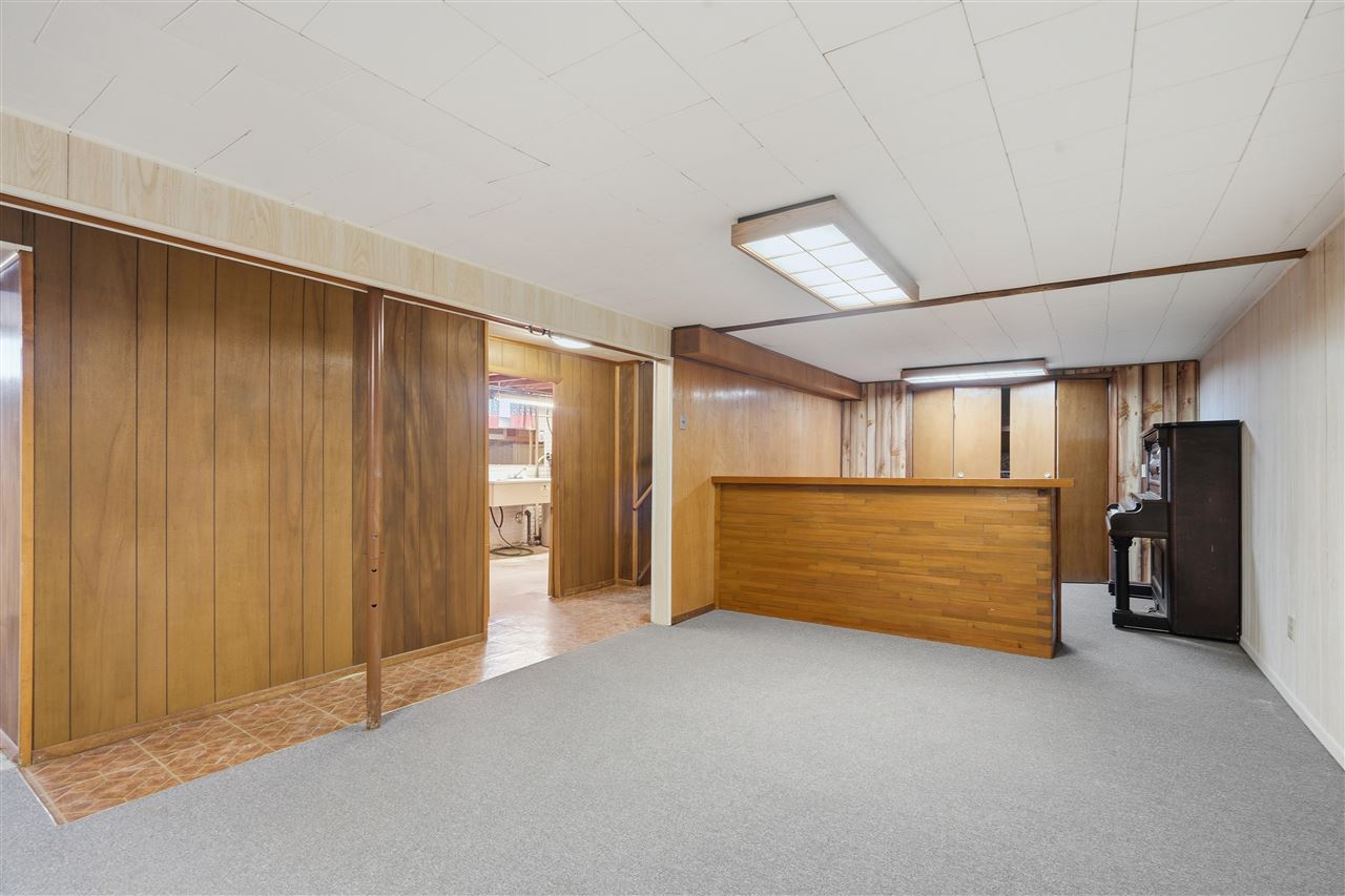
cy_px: 448
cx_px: 672
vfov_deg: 73.7
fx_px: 598
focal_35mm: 16
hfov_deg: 96.7
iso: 400
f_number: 10
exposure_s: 1/8
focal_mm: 16
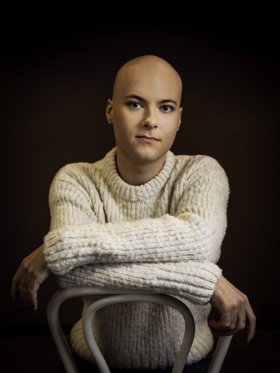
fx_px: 550
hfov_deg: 28.6
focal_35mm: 51
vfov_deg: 37.5
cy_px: 186
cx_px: 140
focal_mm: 65
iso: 400
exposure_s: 1/90
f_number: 5.6
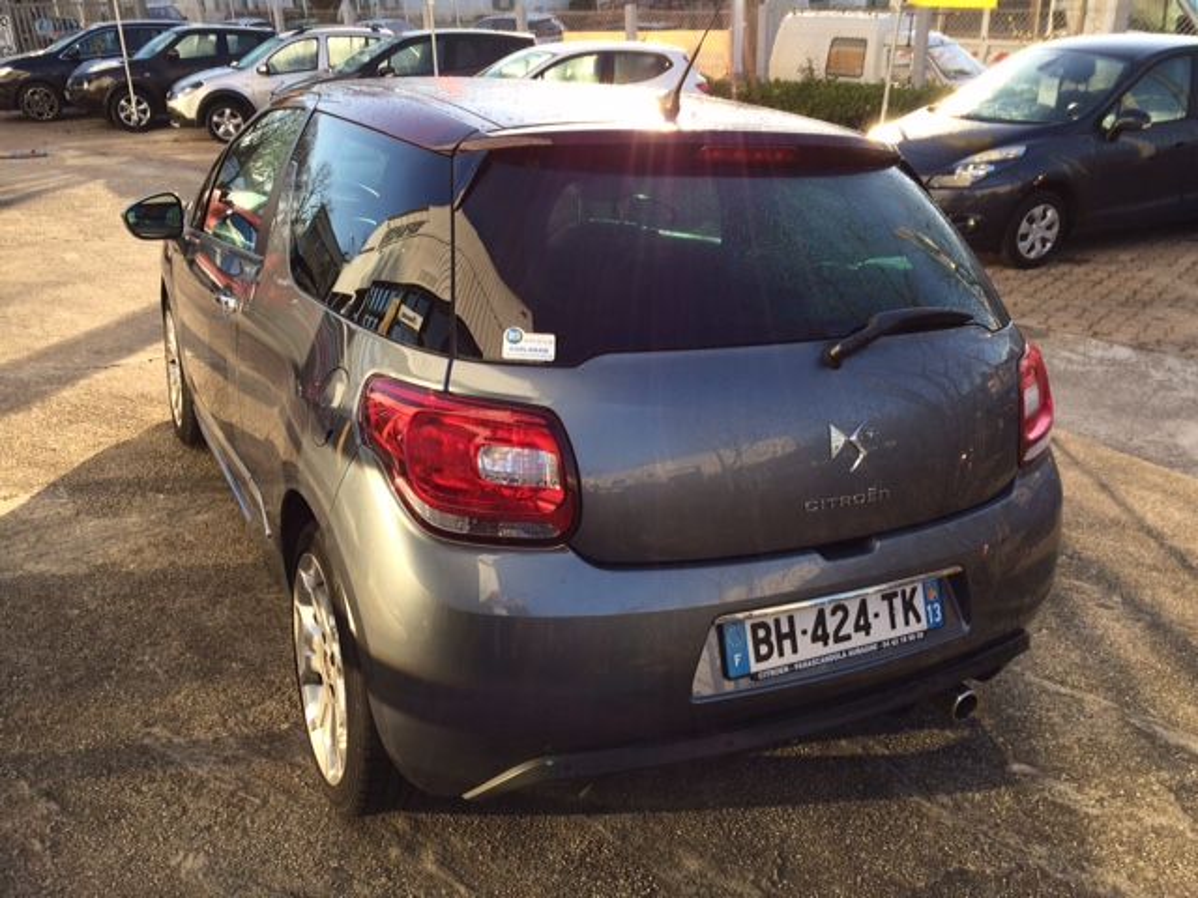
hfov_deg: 61.7
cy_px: 449
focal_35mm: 29
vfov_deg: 48.2
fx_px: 1004
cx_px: 599
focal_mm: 4.15
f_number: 2.2
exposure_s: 1/488
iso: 32
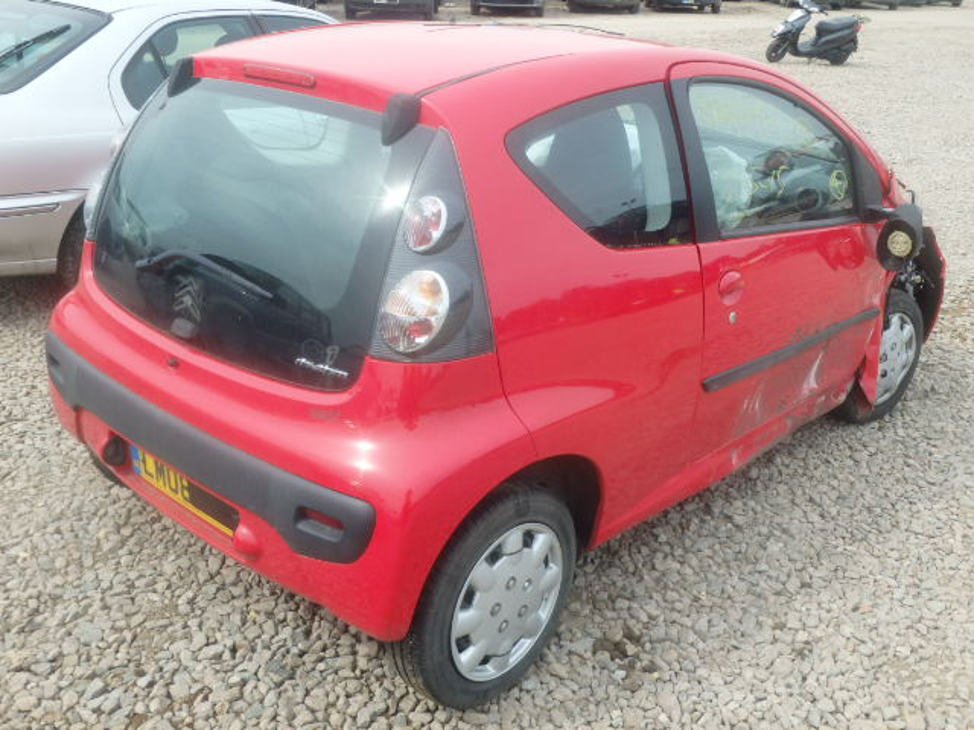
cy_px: 365
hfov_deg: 51.4
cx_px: 487
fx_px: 1013
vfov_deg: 39.7
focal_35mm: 36
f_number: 4.5
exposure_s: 1/320
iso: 125
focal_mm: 6.4
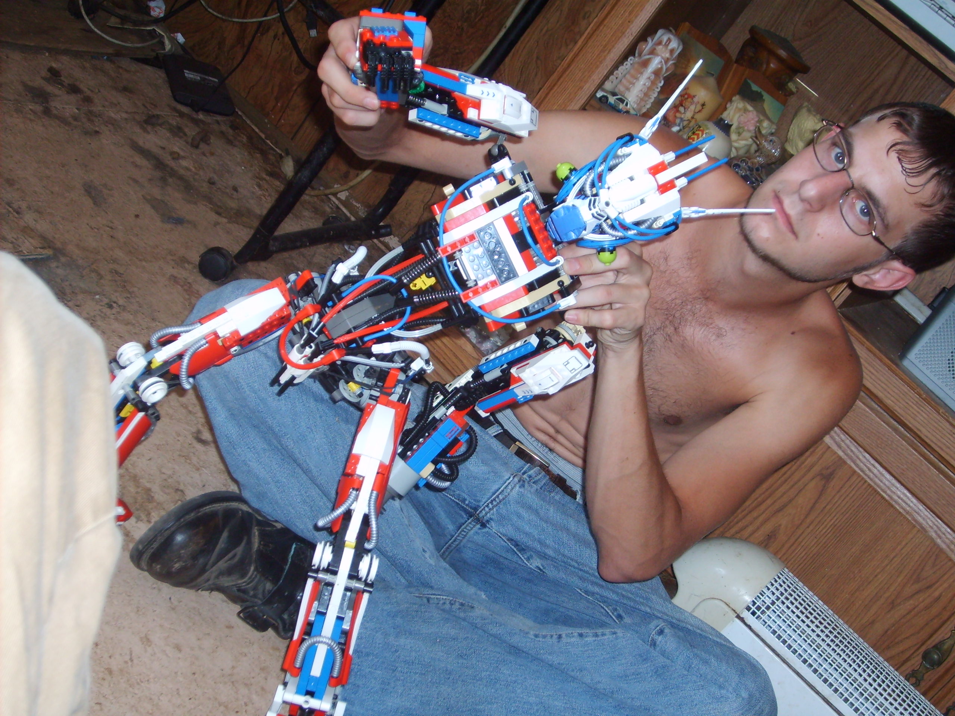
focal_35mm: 52
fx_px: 1435
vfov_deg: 28.0
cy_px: 358
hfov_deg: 36.8
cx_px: 478
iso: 100
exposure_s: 1/45
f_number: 3.3
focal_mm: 8.7
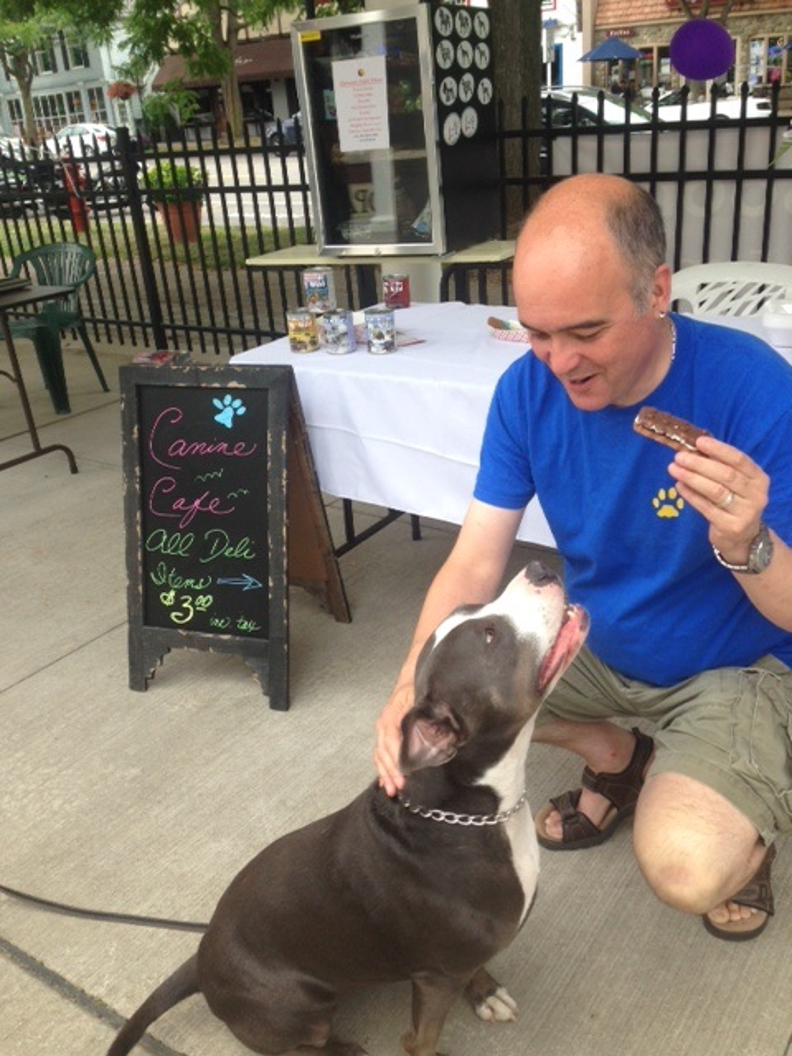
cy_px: 528
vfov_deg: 55.4
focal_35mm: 33
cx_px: 396
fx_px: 1007
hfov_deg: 42.9
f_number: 2.4
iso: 50
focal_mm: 4.12
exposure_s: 1/211
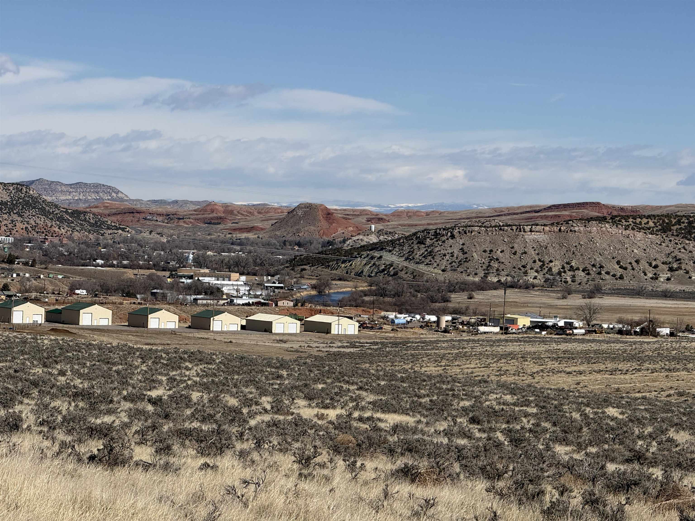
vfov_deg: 12.3
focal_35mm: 120
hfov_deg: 16.4
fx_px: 2409
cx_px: 348
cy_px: 260
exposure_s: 1/3509
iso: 50
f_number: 2.8
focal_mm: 15.66
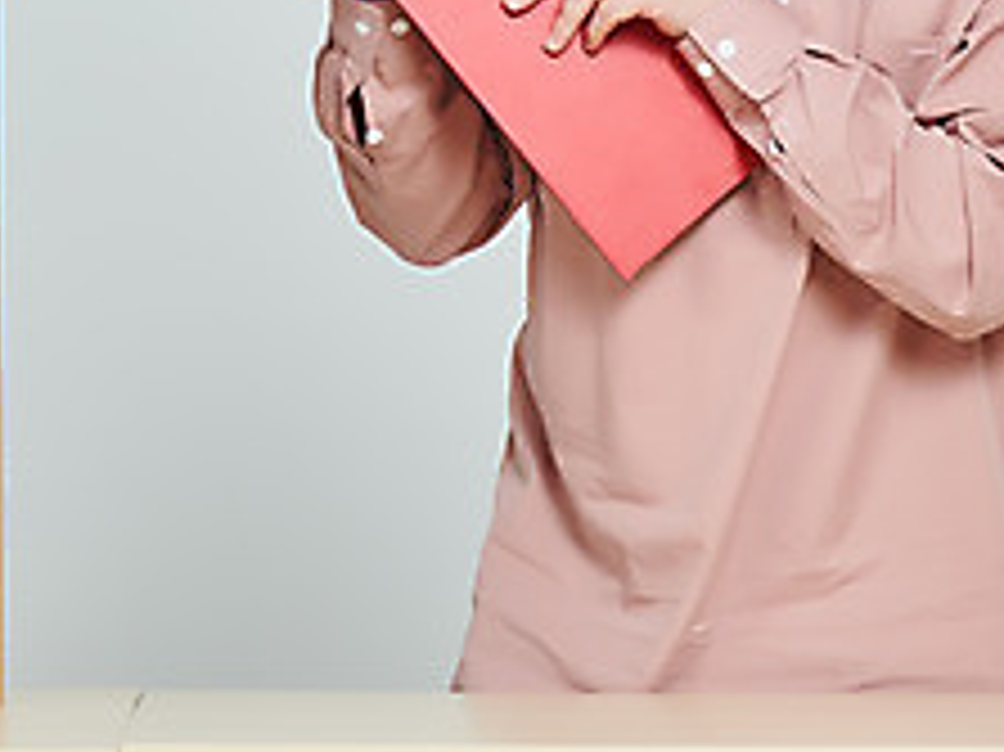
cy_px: -135
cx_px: 83
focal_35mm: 238
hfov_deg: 8.3
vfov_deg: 6.2
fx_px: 6899
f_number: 13
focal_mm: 92
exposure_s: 1/125
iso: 100
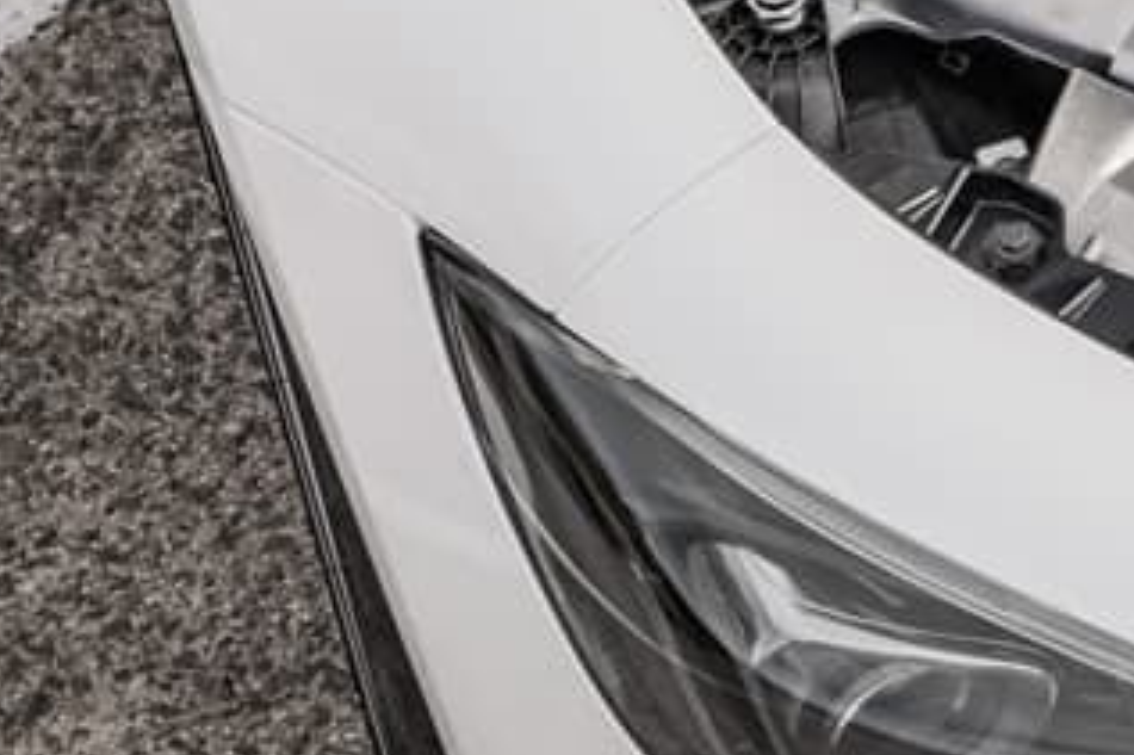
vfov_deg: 7.1
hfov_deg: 10.1
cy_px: -47
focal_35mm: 191
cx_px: 2118
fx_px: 6013
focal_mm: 42
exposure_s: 1/40
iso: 100
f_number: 16
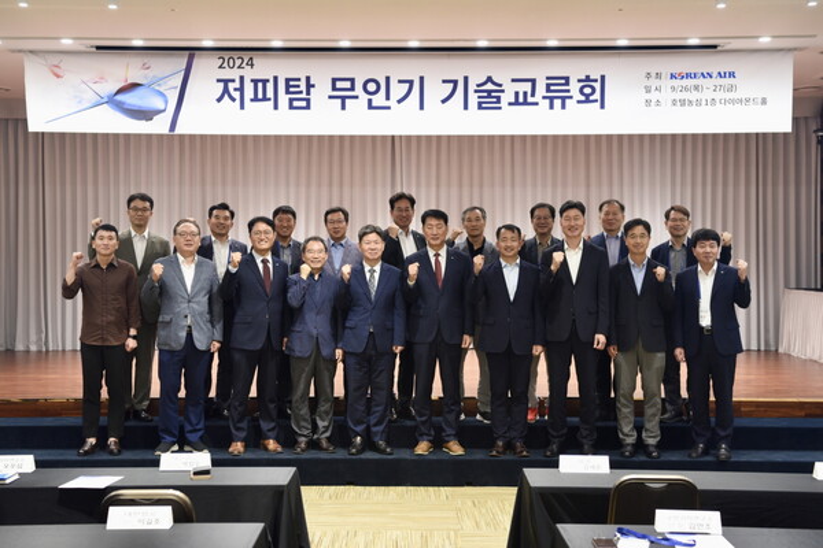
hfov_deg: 38.2
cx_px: 412
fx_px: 1189
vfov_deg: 26.0
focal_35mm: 52
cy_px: 274
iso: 1800
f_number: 4
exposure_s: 1/100
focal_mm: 52
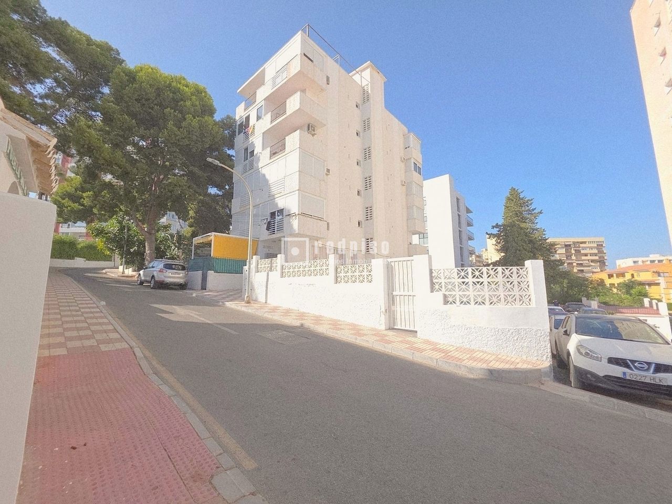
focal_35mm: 13
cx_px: 336
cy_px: 252
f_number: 1.9
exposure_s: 1/586
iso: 20
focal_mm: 2.2
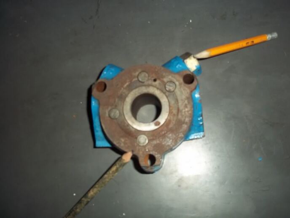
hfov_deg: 51.4
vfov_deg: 39.7
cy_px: 109
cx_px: 145
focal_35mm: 36
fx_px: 302
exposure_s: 1/30
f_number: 3.1
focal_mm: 6.5
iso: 80
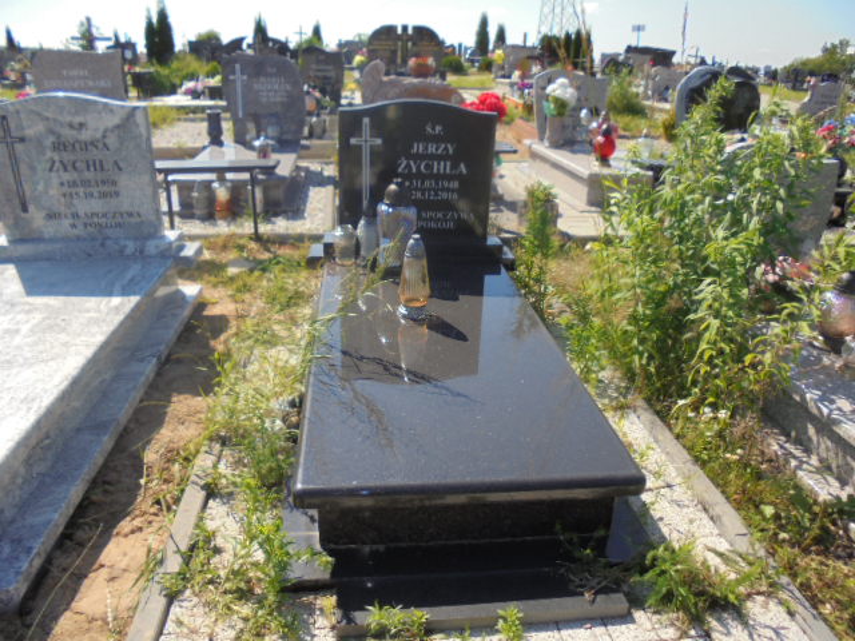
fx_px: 642
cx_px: 428
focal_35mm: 26
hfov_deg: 67.3
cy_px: 320
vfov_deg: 53.1
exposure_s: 1/640
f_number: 3.5
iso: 100
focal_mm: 4.6
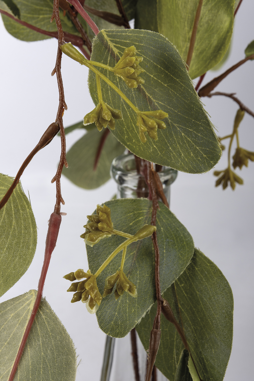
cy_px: 190
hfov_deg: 12.2
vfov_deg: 18.2
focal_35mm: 112
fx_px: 1191
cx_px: 127
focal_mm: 75
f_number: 16
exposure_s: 1/200
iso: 200
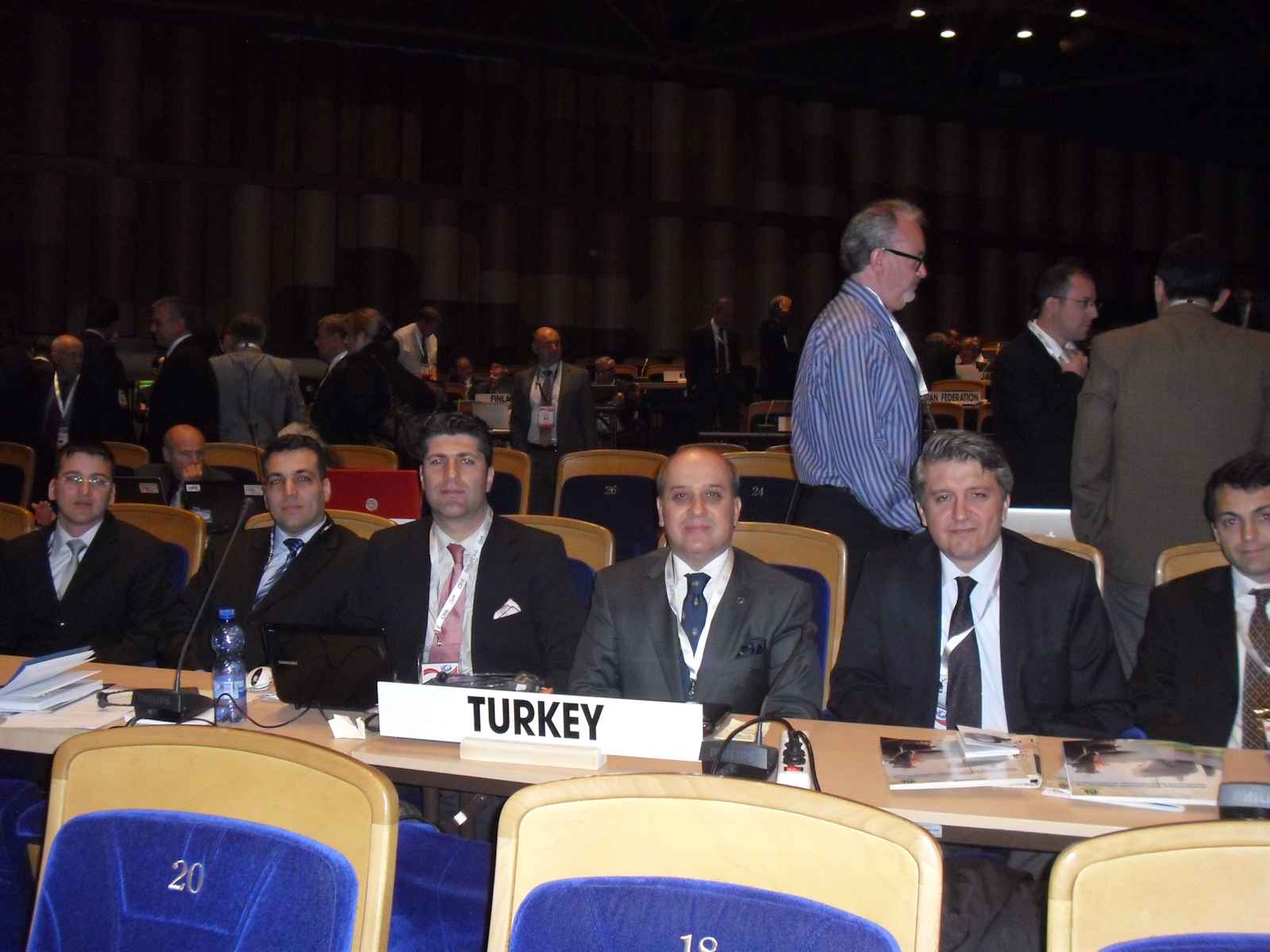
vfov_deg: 37.7
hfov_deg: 49.0
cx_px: 635
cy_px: 476
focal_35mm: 38
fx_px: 1394
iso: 400
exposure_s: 1/60
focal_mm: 6.2
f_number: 2.8
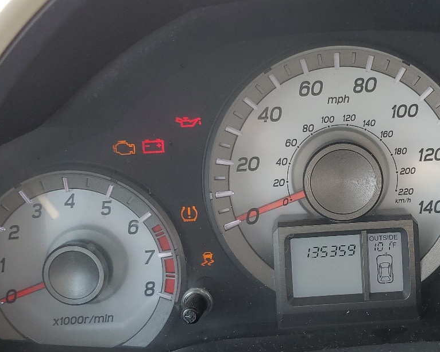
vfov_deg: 28.6
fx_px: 690
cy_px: 192
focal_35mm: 53
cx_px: 335
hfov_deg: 34.5
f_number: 1.5
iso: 50
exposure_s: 1/167
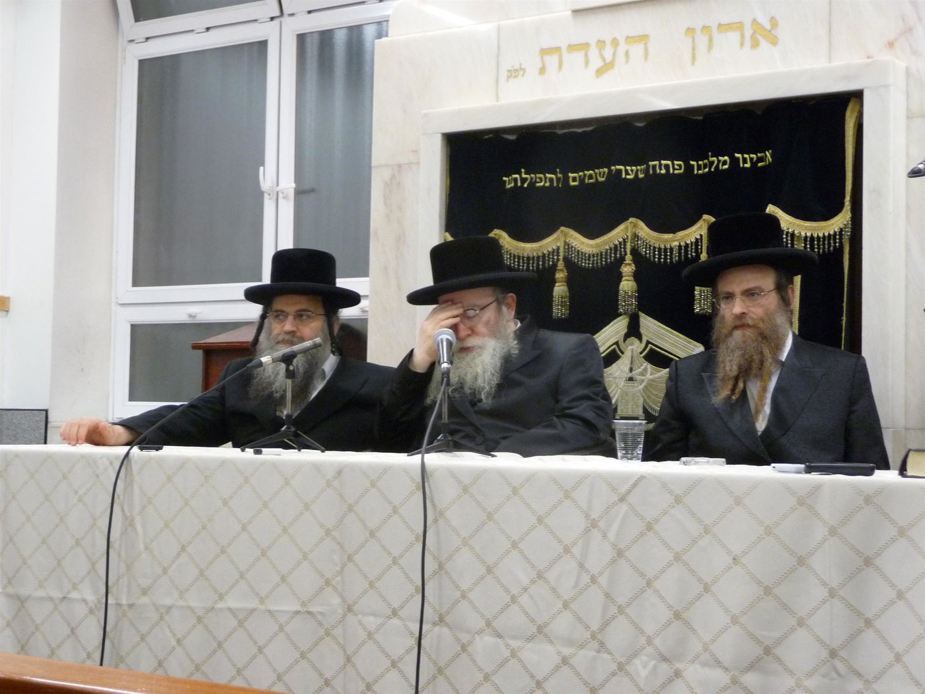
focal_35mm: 58
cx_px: 462
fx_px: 1550
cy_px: 347
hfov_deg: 33.2
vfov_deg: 25.2
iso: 400
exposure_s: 1/25
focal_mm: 9.8
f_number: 4.4
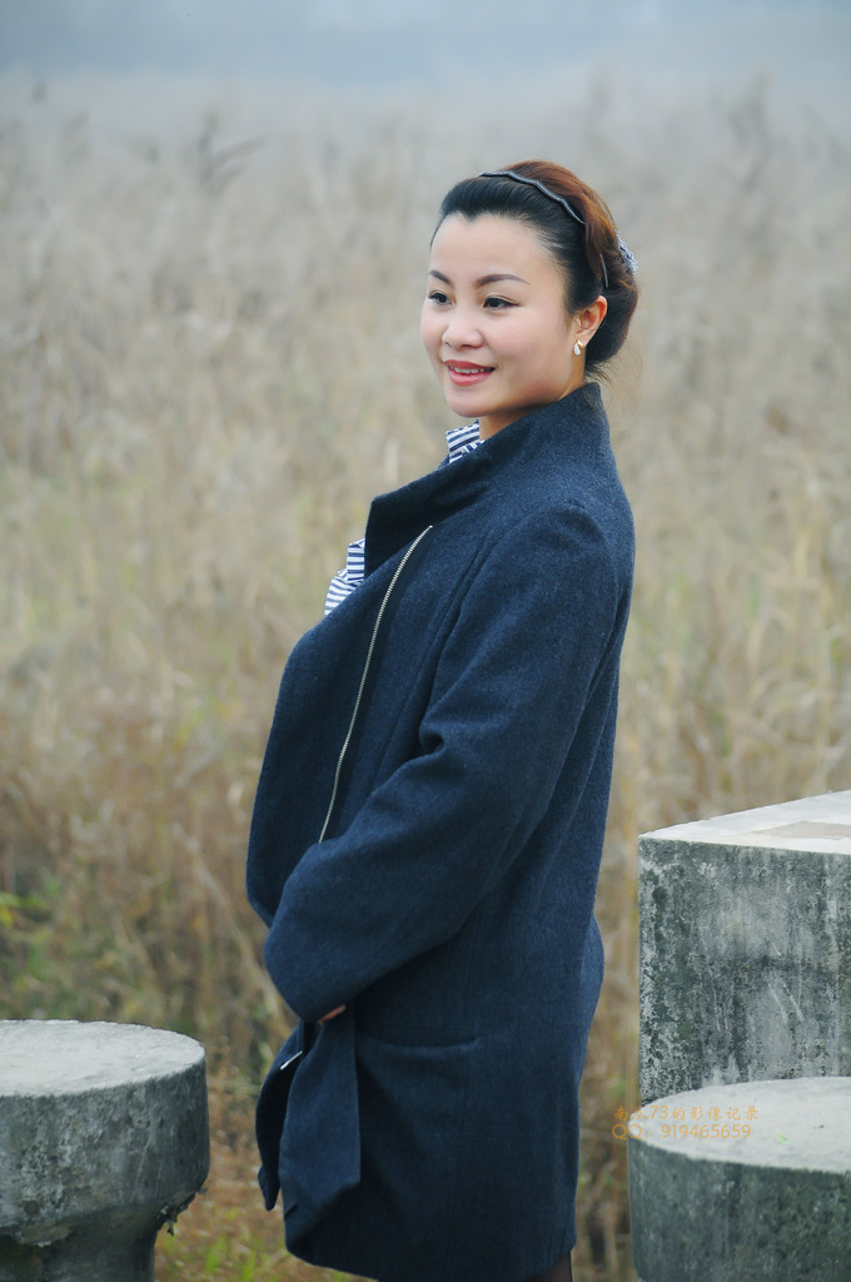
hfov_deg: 9.1
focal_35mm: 150
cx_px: 426
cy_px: 641
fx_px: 5333
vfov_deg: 13.7
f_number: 4.8
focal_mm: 100
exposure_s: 1/320
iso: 400
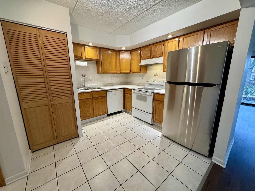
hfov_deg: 102.1
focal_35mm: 14
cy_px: 96
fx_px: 103
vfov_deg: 85.7
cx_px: 128
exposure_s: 1/60
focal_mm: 2.22
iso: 200
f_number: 2.2
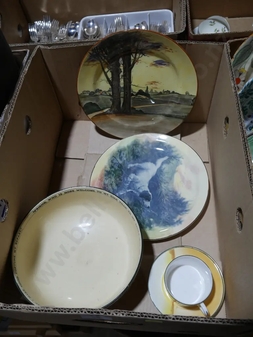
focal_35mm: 30
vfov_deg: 59.9
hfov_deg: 46.8
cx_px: 126
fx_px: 292
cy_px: 168
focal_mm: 15
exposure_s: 1/125
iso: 200
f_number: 4.5
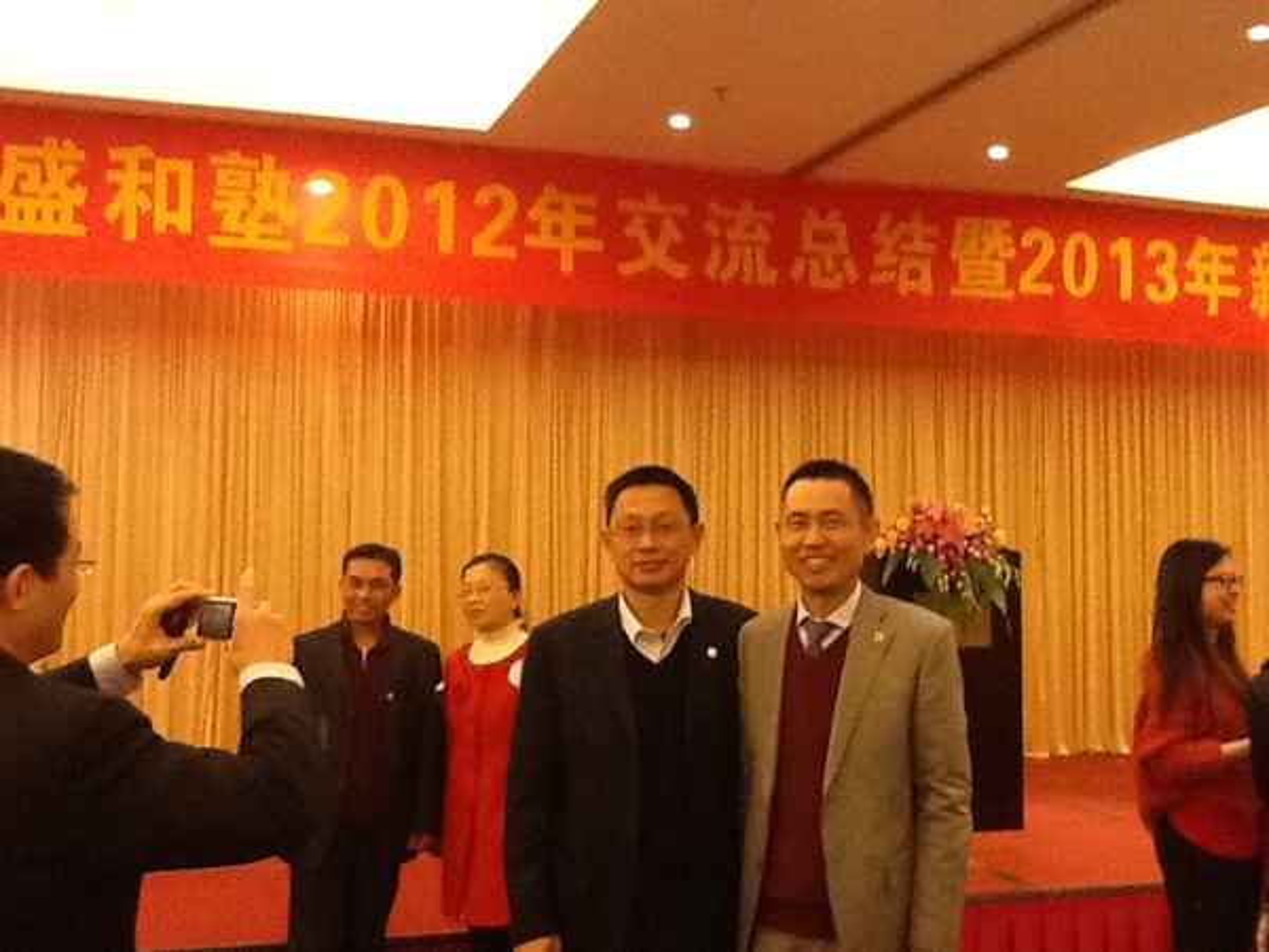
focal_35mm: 44
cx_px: 634
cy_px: 476
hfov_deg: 42.9
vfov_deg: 32.9
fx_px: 1613
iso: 400
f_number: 2.4
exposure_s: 1/30
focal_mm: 2.03
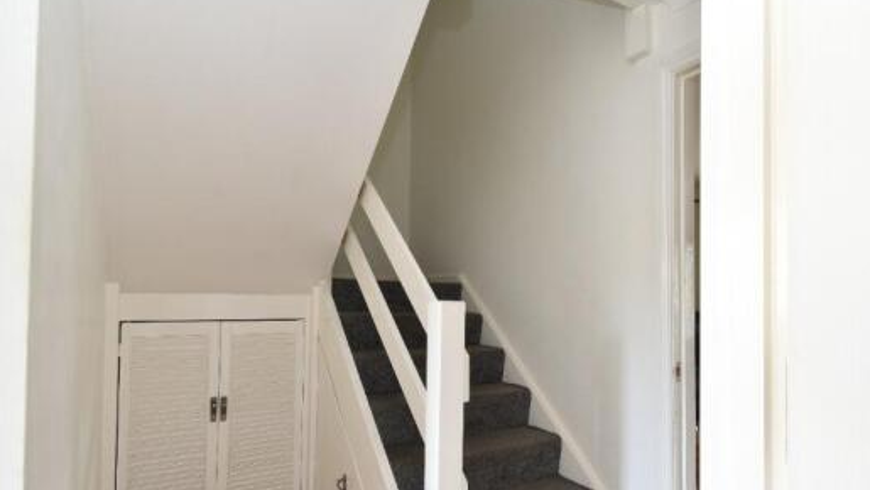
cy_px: 293
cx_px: 496
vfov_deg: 55.5
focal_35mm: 20
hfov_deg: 86.1
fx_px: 461
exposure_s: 1
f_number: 7.1
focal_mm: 10
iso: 200
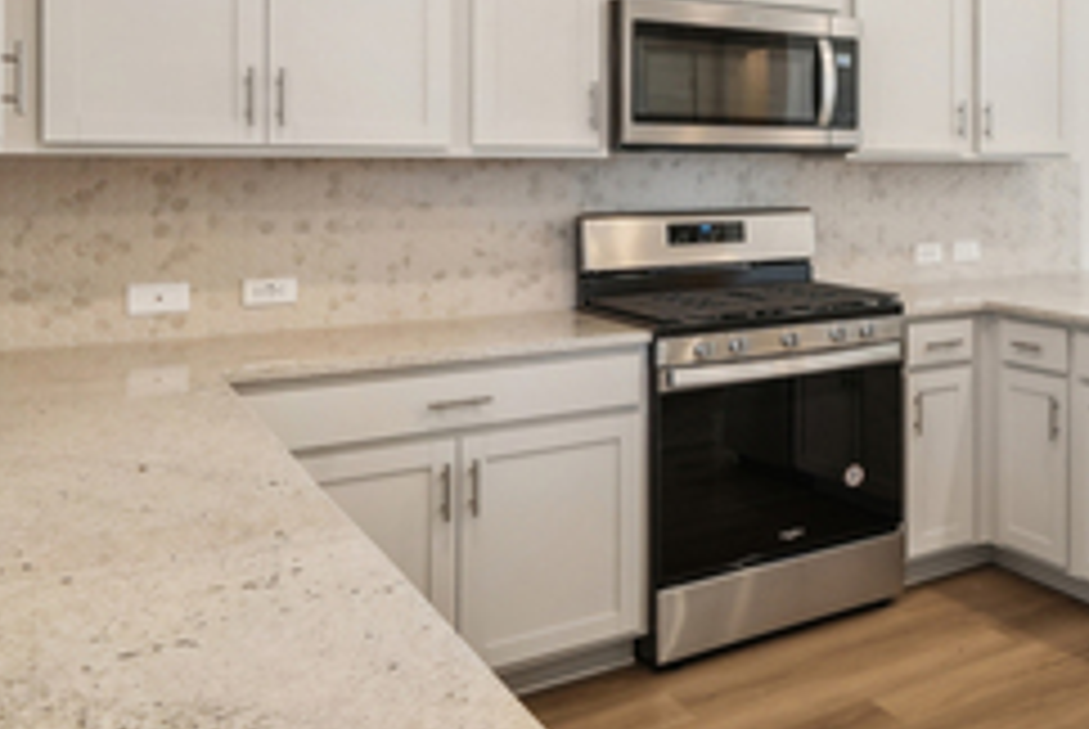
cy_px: 155
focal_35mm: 37
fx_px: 1121
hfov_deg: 43.5
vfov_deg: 35.0
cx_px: 1116
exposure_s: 1/20
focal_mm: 14
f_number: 8
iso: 800
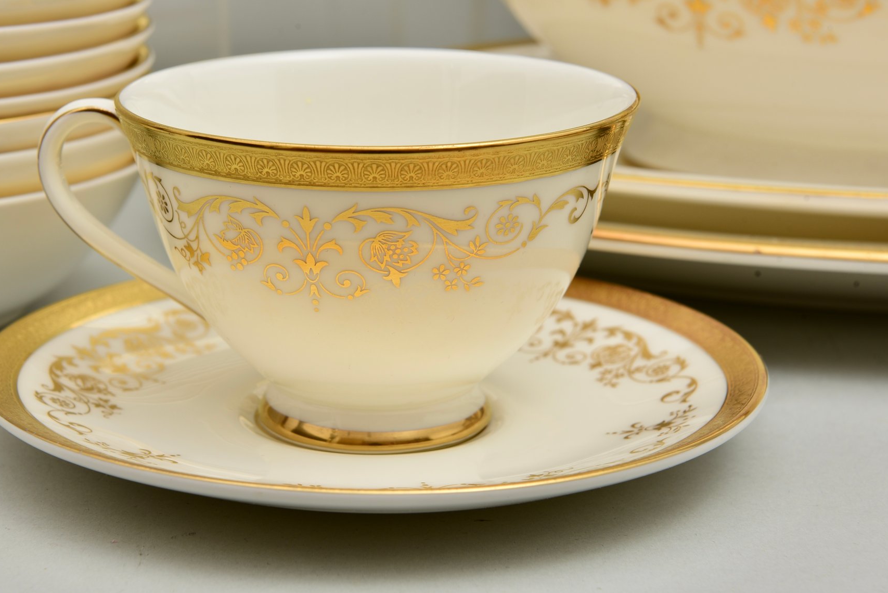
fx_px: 2024
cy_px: 263
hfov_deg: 24.7
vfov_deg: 16.7
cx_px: 390
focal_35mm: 82
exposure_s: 1/160
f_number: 13
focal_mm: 70
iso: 100
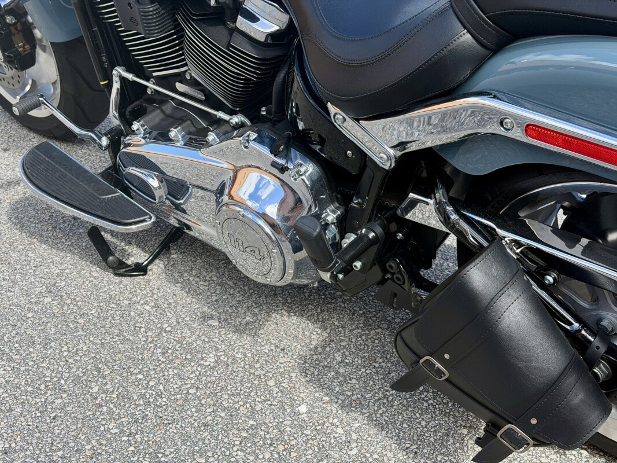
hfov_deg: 39.7
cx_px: 308
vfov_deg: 30.3
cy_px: 232
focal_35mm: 48
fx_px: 855
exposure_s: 1/1307
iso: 64
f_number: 1.78
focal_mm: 6.76
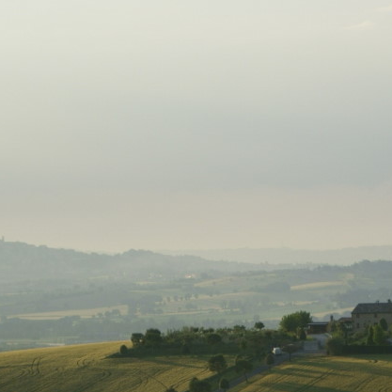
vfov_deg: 8.0
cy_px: 306
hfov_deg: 8.0
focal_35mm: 219
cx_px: 343
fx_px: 2806
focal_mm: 70
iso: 200
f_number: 5.6
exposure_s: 1/1000
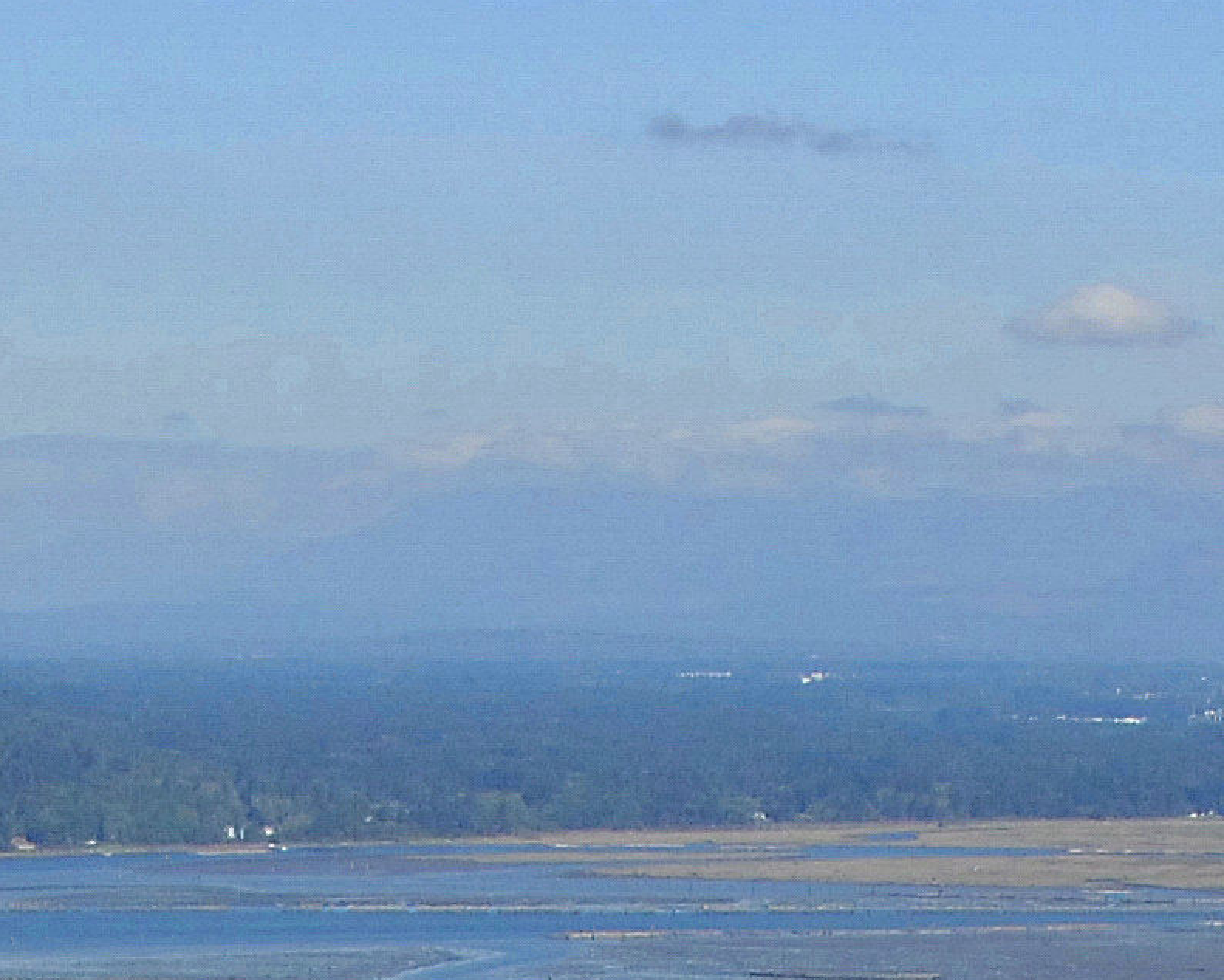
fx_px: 6630
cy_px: 2113
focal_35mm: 183
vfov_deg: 8.0
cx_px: 543
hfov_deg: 10.5
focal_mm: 24
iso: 400
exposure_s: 1/1000
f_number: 8
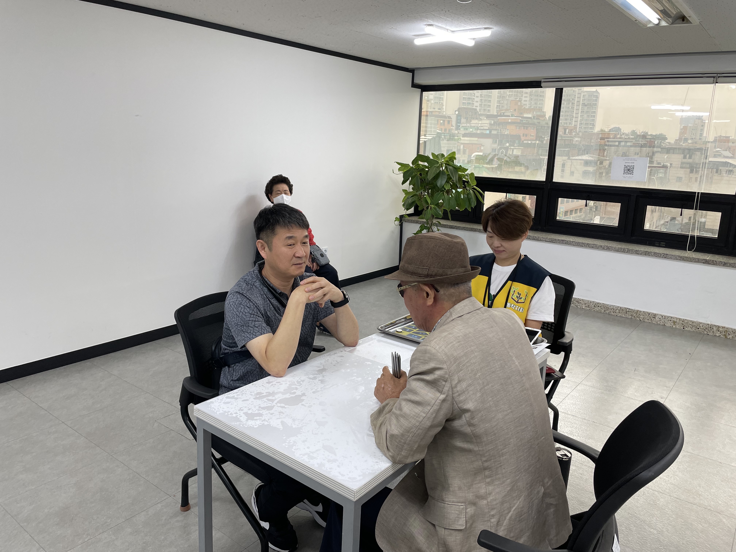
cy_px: 276
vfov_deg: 53.1
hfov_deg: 67.3
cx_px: 368
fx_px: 553
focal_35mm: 26
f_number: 1.6
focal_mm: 4.2
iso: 64
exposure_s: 1/120
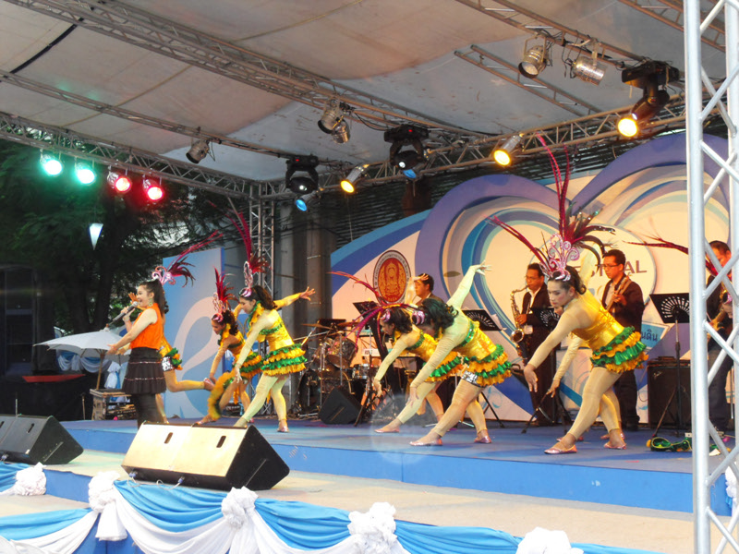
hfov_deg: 34.9
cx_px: 370
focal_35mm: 55
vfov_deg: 26.6
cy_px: 277
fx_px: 1174
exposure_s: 1/60
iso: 400
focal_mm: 11.8
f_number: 4
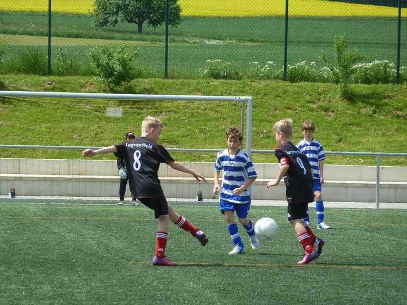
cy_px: 152
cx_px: 204
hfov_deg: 6.6
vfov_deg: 5.0
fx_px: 3527
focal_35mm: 300
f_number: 4.9
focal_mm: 49.2
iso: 160
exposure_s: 1/640
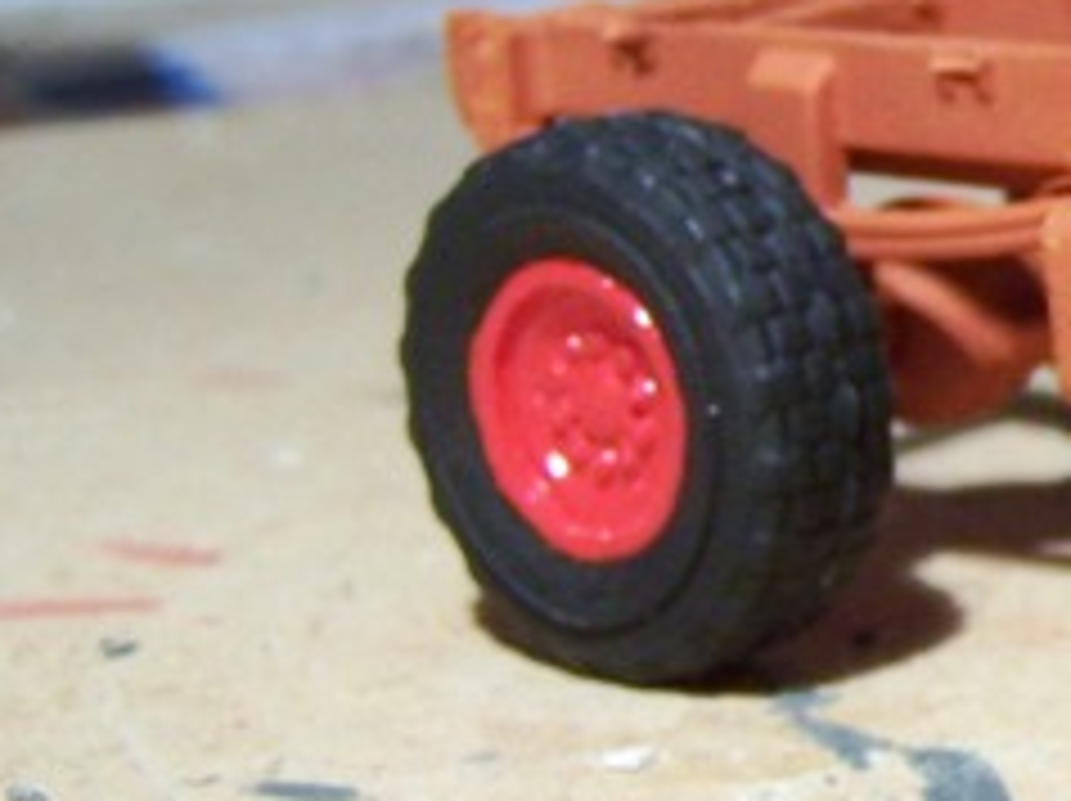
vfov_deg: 11.5
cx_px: 1791
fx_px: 3956
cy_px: 135
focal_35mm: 128
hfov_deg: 14.0
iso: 140
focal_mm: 6.3
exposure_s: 1/30
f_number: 2.8
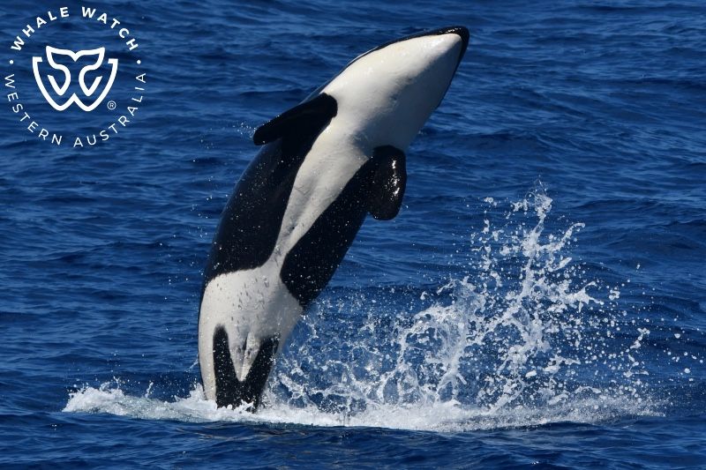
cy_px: 235
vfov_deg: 2.9
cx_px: 353
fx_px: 9411
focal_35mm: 480
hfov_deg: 4.3
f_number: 8
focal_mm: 320
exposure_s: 1/2000
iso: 320
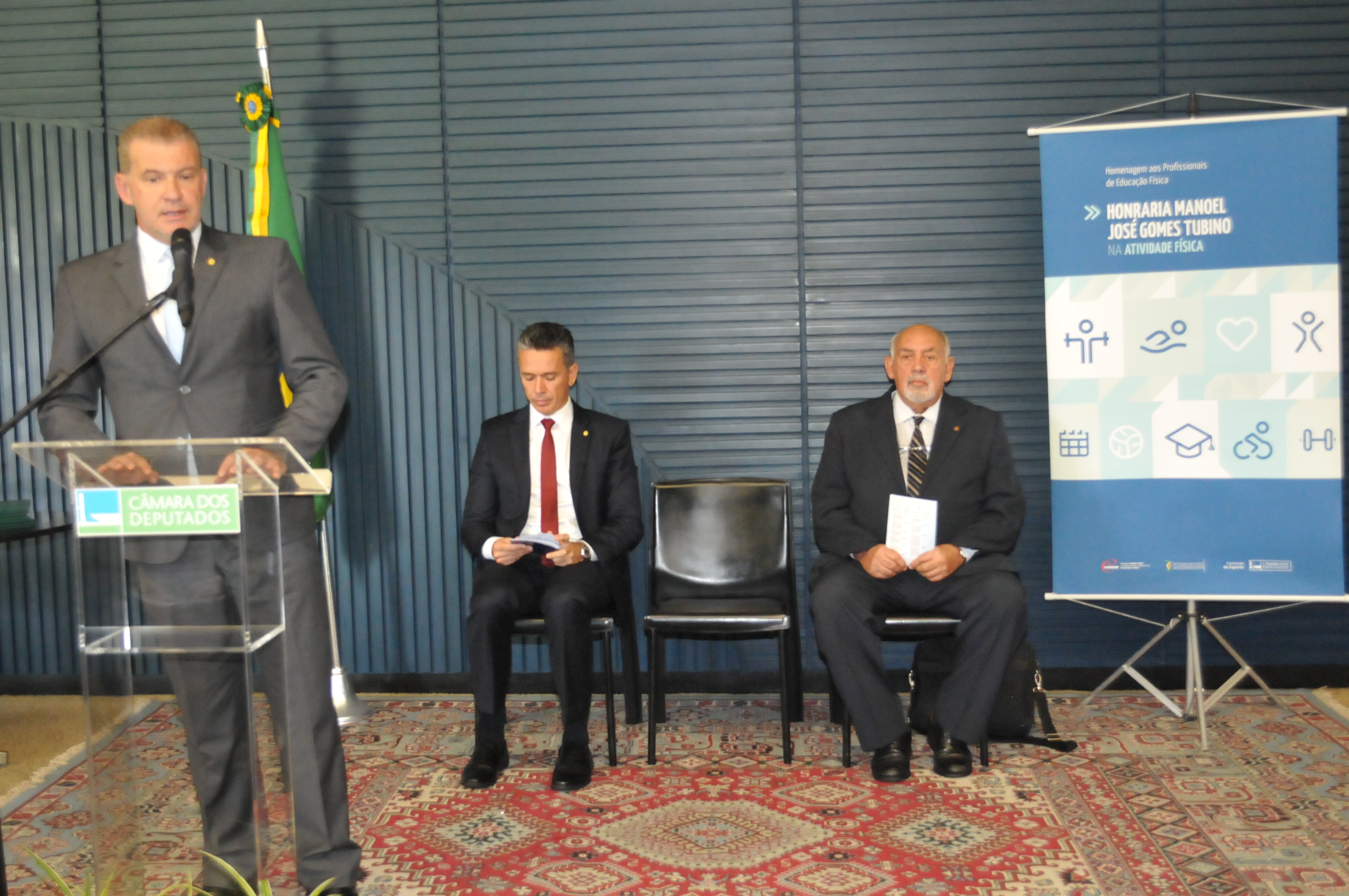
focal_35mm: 45
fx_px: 1684
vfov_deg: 29.8
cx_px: 674
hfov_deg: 43.7
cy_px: 448
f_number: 4.5
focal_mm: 30
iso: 3200
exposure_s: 1/60
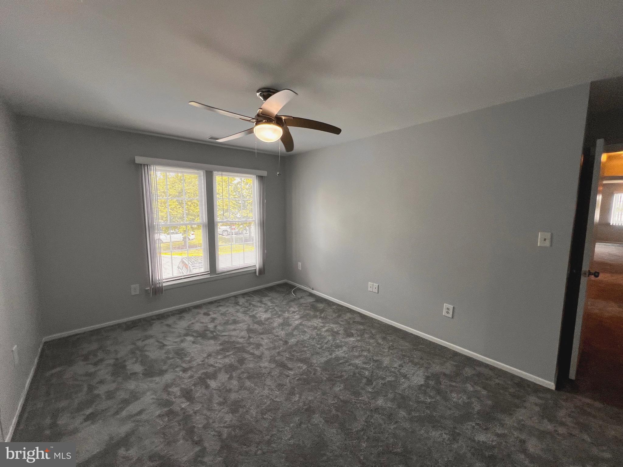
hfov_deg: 106.2
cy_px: 234
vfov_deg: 89.9
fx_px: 234
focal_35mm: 13
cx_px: 312
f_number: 1.8
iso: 100
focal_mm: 1.57
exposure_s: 1/120
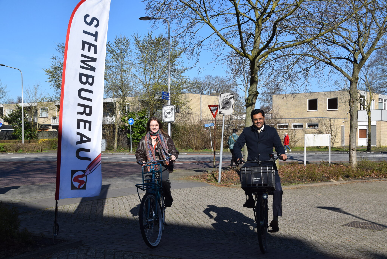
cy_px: 130
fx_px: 516
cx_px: 194
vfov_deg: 28.1
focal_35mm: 48
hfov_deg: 41.1
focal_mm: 32
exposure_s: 1/1600
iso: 400
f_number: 7.1
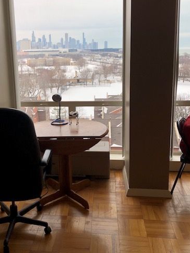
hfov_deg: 38.5
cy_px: 102
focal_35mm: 37
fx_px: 271
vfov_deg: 49.9
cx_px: 75
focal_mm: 3.99
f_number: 1.8
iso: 20
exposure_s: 1/296
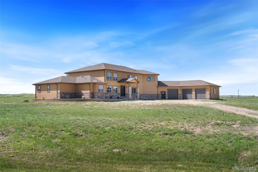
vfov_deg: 34.2
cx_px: 129
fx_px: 279
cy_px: 86
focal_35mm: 39
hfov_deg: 49.6
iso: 800
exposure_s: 1/2000
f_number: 7.1
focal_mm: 39
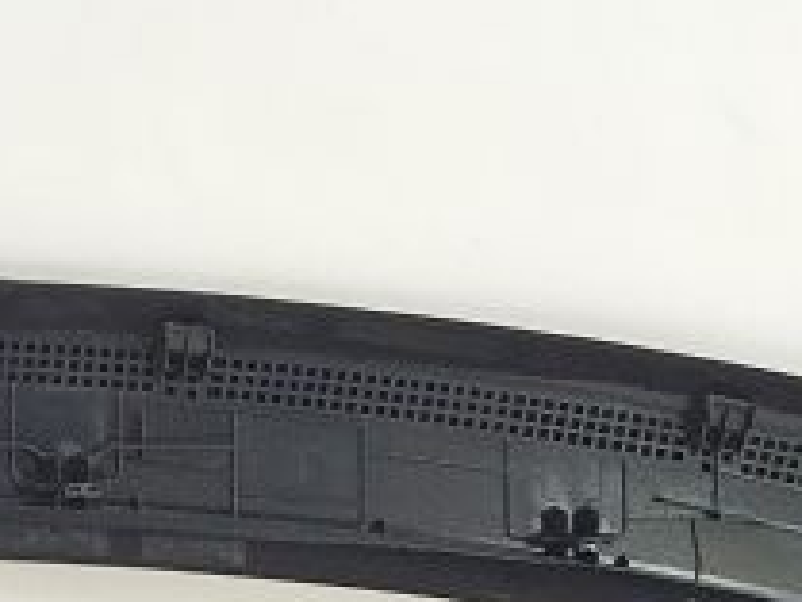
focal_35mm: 155
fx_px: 3593
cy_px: 460
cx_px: -564
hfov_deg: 11.9
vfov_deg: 9.6
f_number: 1.79
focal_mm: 4.71
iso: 157
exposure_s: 1/100
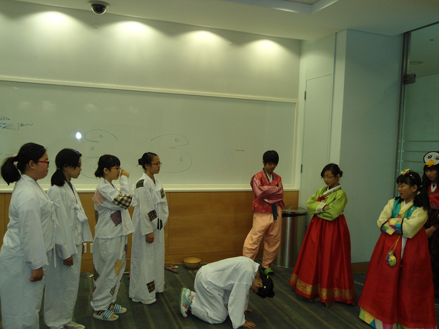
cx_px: 220
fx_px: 393
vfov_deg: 45.4
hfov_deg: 58.4
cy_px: 164
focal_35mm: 31
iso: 100
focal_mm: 5.6
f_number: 3
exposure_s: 1/40
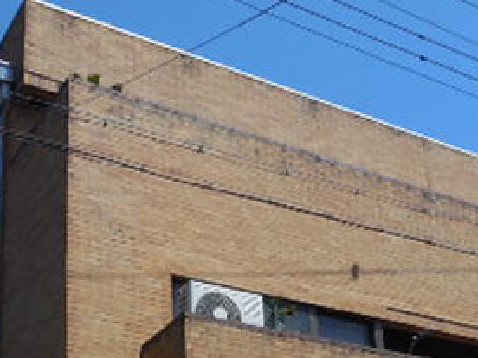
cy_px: 416
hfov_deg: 25.4
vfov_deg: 18.5
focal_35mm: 76
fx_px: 1049
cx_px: 343
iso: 125
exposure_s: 1/2000
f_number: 3.2
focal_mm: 5.3
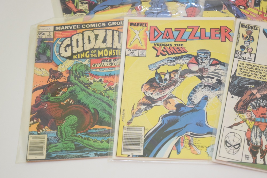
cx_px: 134
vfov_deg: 18.9
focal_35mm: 72
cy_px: 89
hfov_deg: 28.1
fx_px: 534
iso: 3200
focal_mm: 48
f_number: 5.3
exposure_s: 1/60
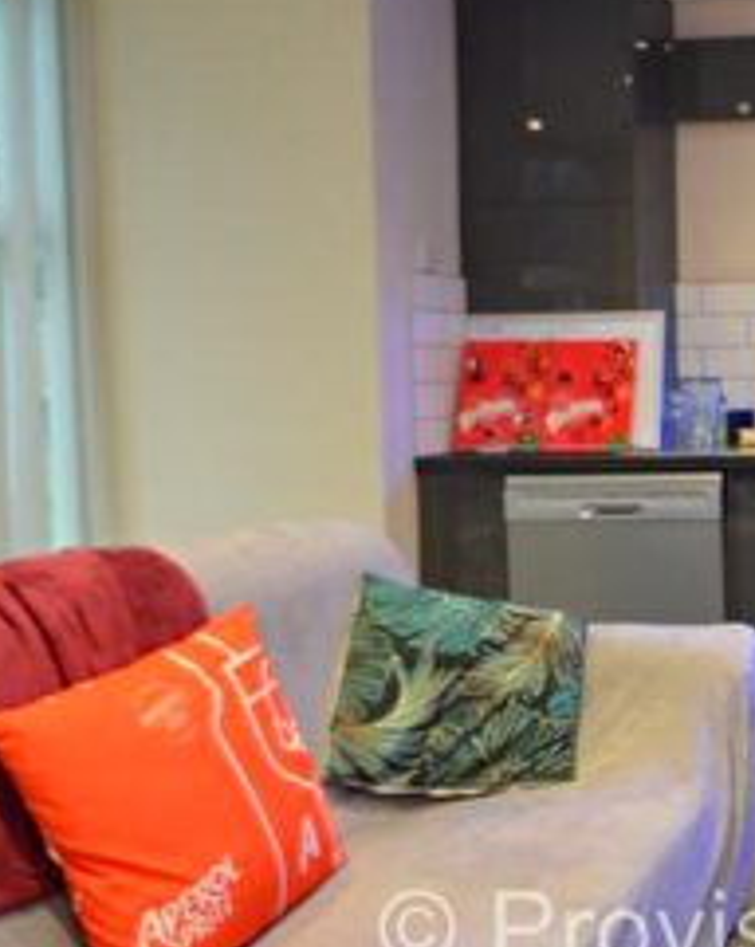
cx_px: 1097
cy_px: 452
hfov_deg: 27.1
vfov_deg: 44.8
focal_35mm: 41
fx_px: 1148
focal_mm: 10
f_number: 4
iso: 800
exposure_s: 1/60
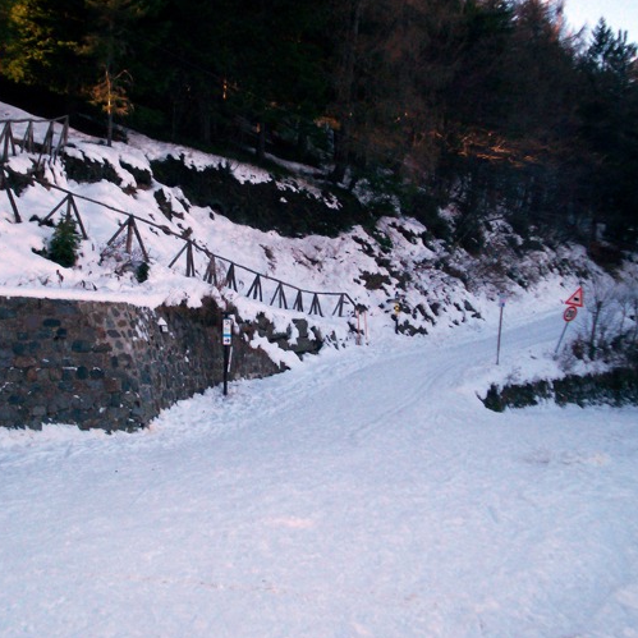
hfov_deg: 33.3
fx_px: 1063
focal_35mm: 51
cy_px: 302
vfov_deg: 33.4
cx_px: 252
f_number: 4.5
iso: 100
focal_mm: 5.9
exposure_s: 1/294
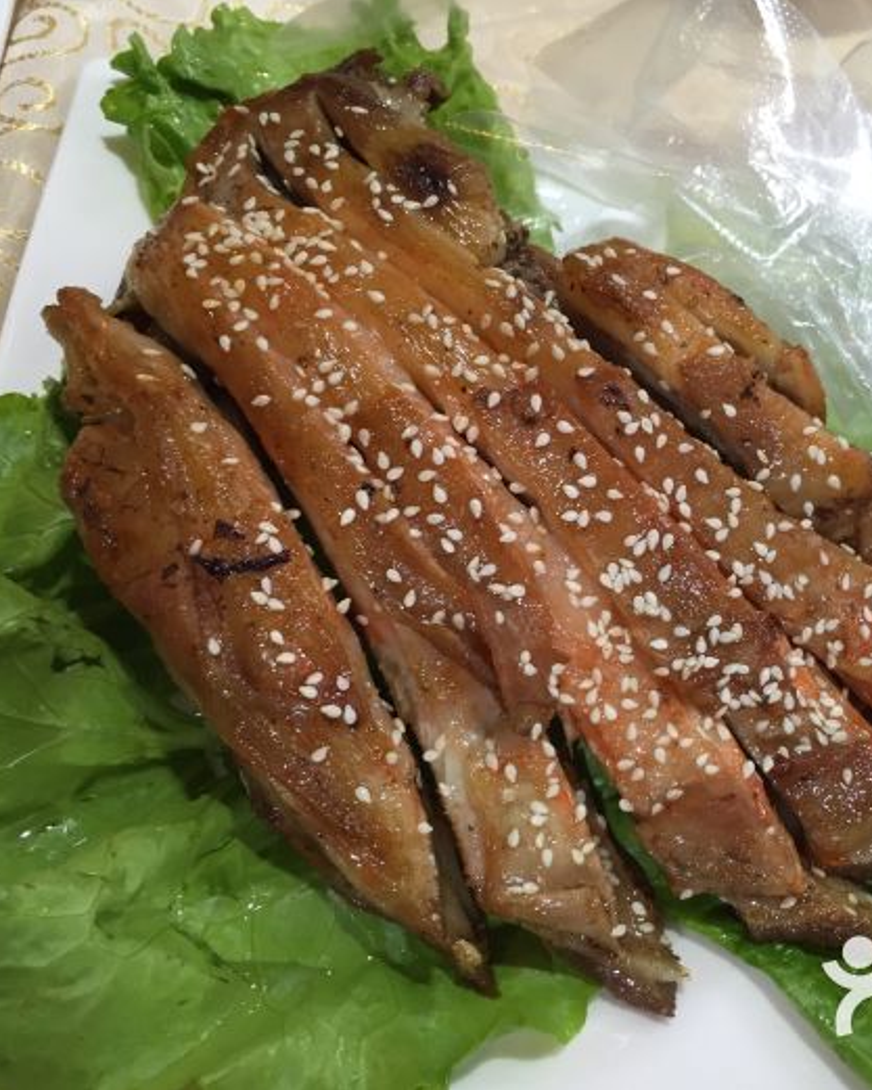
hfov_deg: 38.5
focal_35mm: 38
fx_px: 1226
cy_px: 545
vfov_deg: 47.9
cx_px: 615
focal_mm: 4.15
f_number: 2.2
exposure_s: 1/33
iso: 80
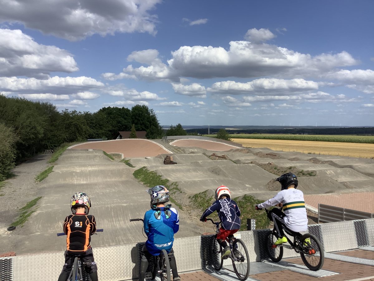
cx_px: 187
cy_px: 140
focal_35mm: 31
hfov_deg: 58.4
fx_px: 335
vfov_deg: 45.4
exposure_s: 1/2262
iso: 25
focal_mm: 3.3
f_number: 2.4
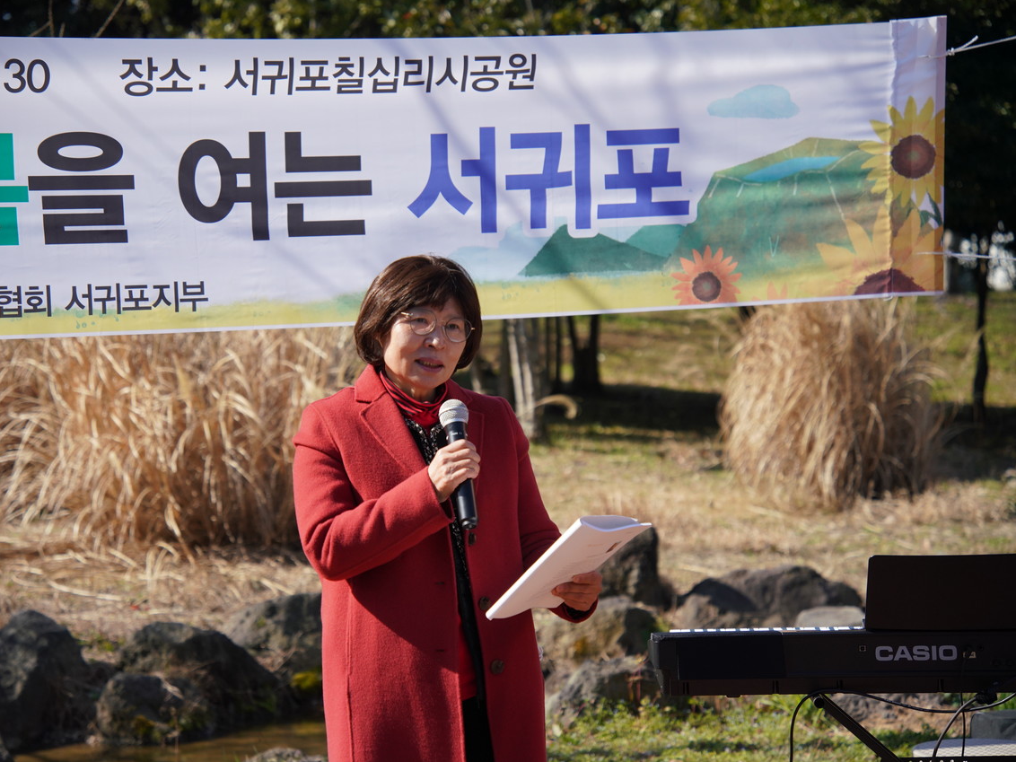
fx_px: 2935
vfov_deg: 14.8
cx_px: 444
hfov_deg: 19.6
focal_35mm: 100
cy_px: 380
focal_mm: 92
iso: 640
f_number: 4.5
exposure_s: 1/3200
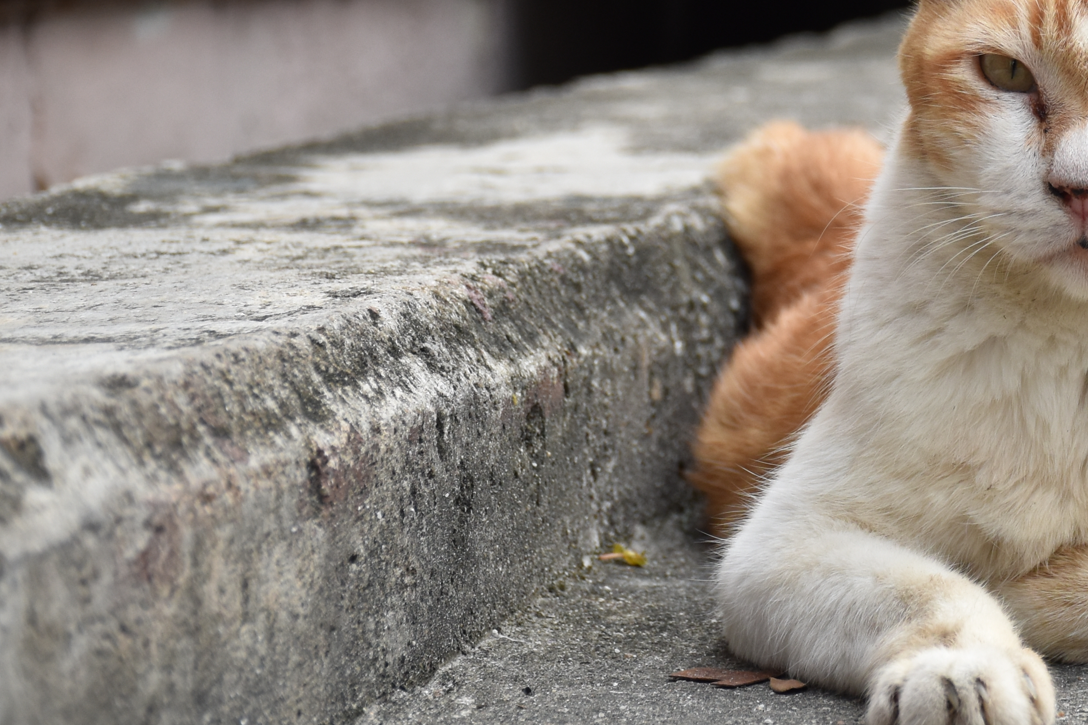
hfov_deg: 11.1
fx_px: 5499
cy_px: 29
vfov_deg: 7.5
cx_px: 1213
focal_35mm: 182
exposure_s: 1/400
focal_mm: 50
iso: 400
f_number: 5.6
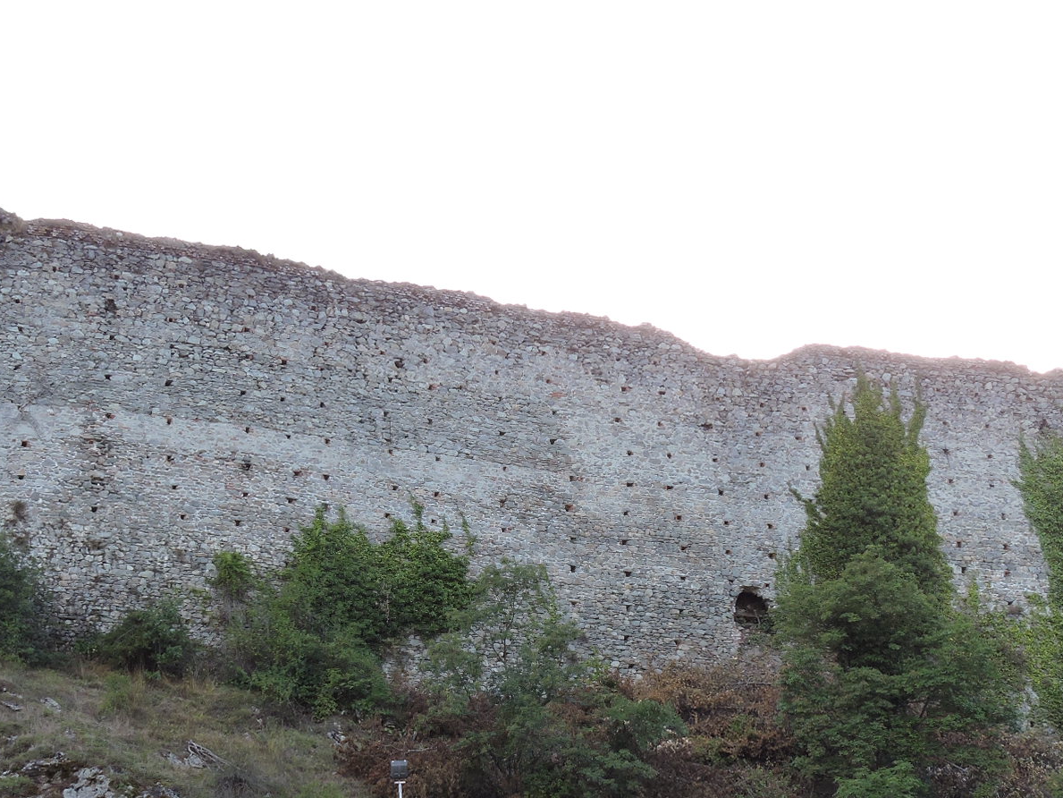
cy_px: 587
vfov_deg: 17.1
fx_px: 2641
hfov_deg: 22.8
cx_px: 504
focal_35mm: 86
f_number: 4
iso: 100
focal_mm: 8.1
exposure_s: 1/100
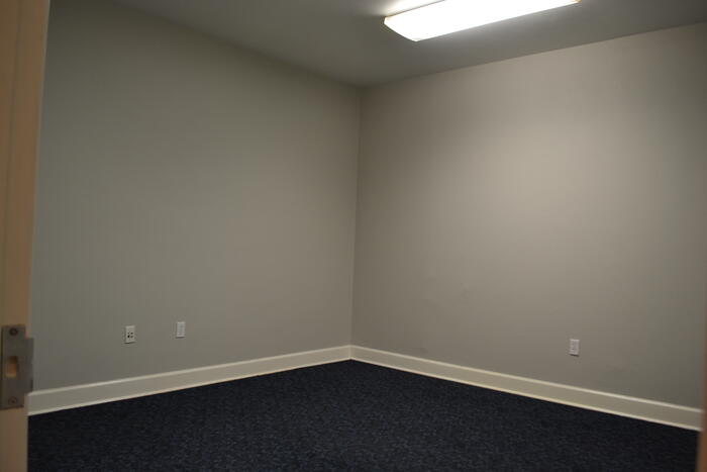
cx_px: 354
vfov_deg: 47.9
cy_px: 236
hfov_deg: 67.4
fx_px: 530
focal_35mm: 27
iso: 400
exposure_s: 1/60
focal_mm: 18
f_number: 3.5
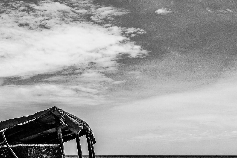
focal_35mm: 56
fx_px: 369
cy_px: 155
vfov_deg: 23.3
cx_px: 71
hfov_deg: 35.2
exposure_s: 1/3000
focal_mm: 16
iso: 640
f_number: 10
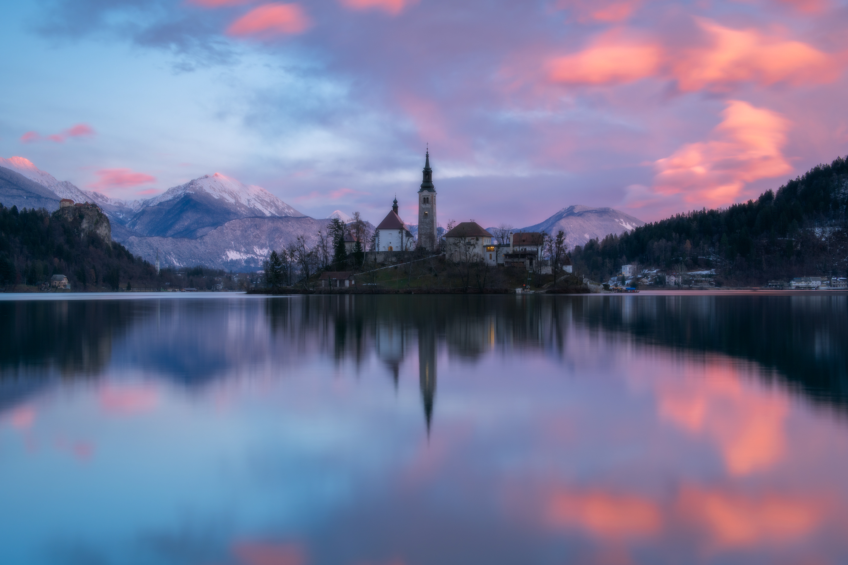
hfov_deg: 50.7
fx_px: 895
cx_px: 424
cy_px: 282
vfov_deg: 35.0
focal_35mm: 38
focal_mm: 38
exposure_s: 13
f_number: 9
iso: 64
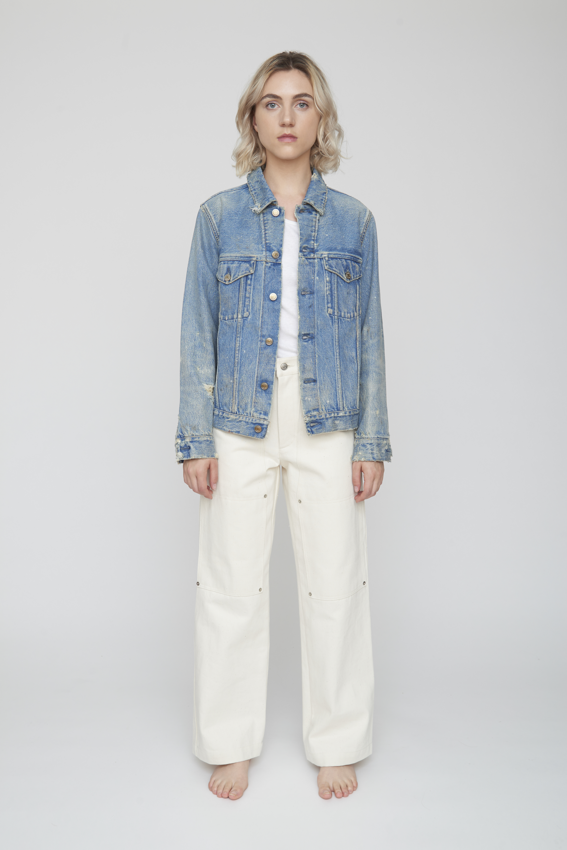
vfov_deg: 48.5
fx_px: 945
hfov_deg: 33.4
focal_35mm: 40
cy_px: 425
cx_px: 284
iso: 200
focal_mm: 40
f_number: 8
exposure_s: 1/160
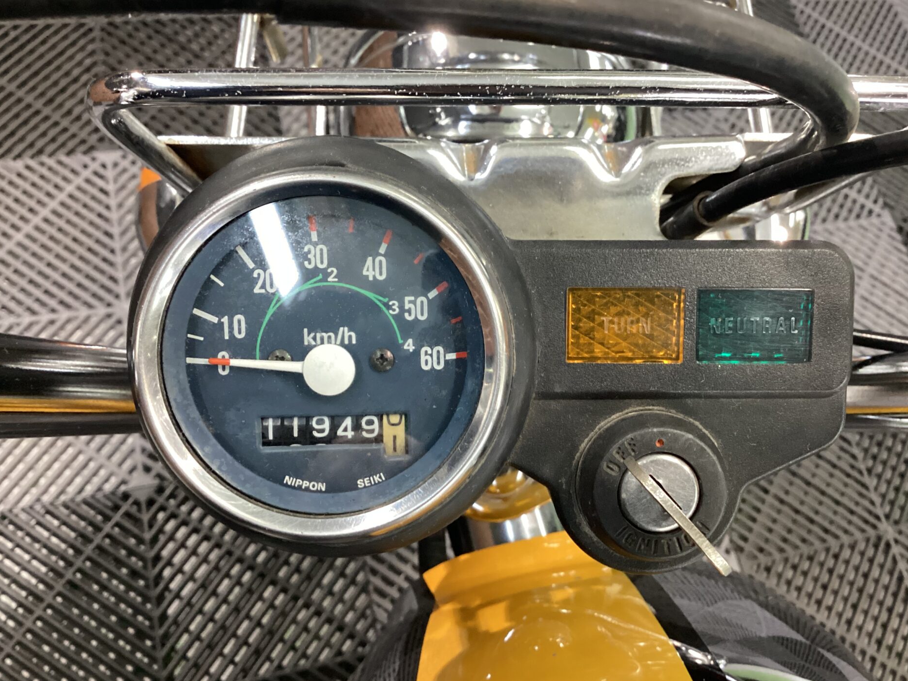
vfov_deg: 44.2
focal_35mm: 32
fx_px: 839
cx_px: 467
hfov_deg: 56.8
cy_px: 344
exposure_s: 1/40
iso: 400
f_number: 2.4
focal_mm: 3.3
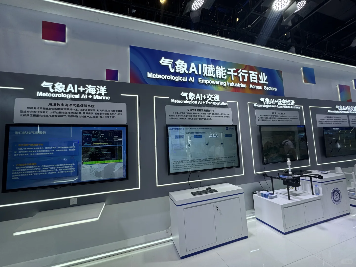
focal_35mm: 14
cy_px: 134
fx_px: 144
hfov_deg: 102.1
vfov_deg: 85.7
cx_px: 178
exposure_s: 1/125
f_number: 2.2
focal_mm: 2.22
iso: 40
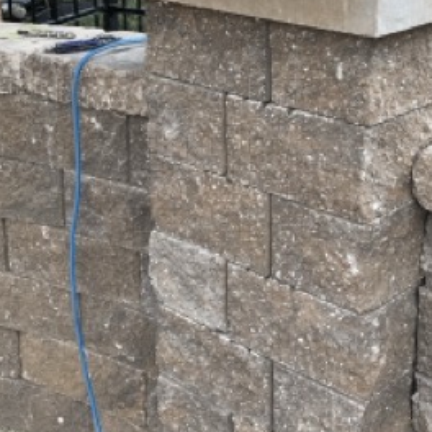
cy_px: 70
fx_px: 847
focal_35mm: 60
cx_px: 334
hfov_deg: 28.1
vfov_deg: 27.9
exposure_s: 1/134
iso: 20
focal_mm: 4
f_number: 1.8
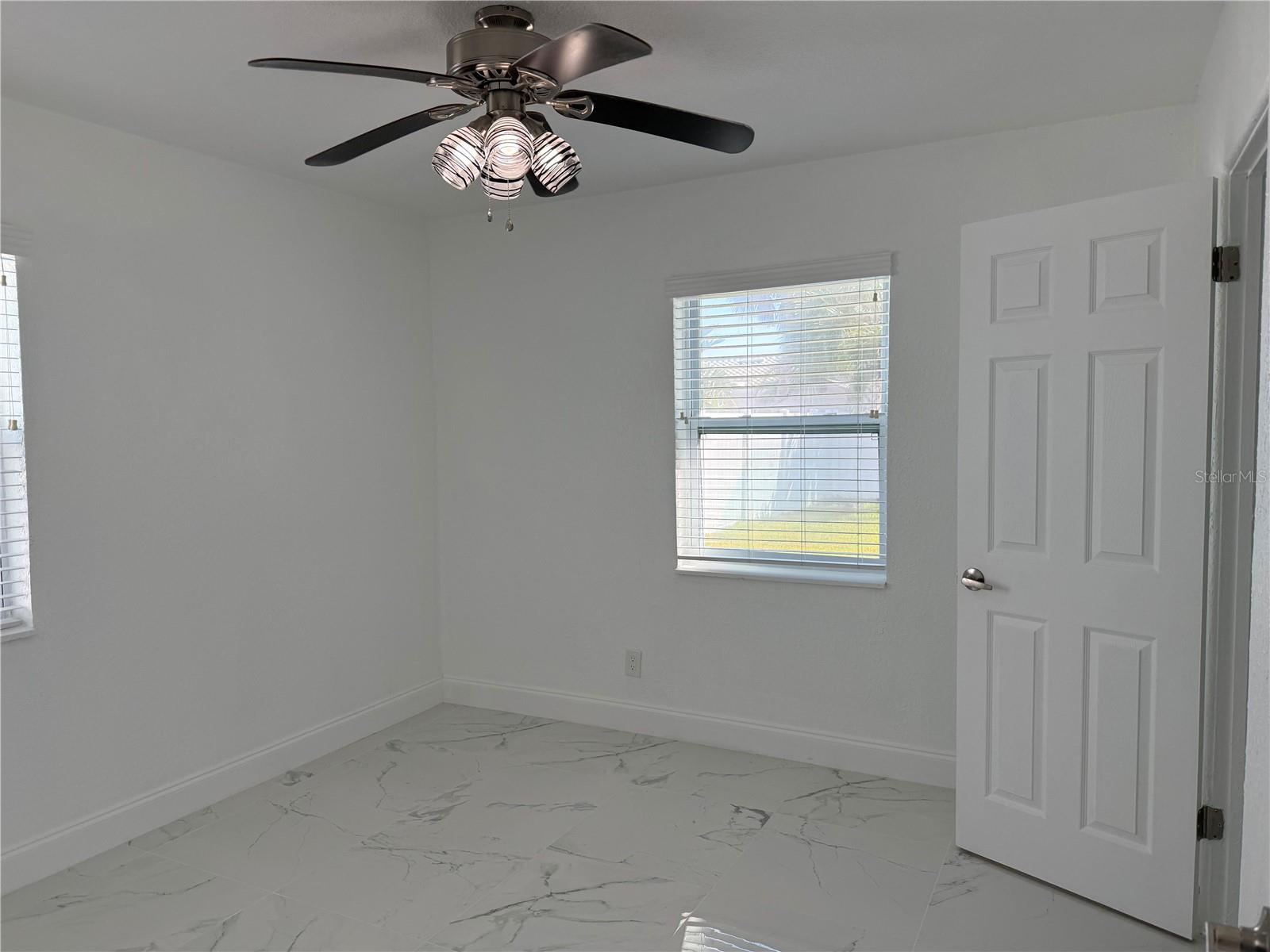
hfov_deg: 71.6
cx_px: 635
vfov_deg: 56.8
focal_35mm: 24
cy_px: 476
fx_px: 881
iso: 100
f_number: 1.78
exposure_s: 1/504
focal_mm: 6.76
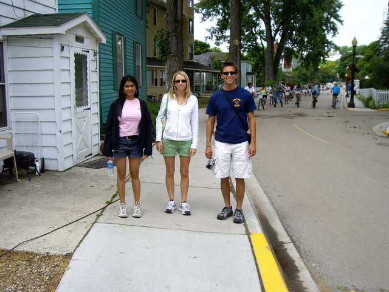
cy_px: 146
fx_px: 427
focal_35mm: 38
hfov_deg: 49.0
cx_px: 194
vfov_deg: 37.7
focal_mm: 6.2
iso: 50
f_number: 4.3
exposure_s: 1/200
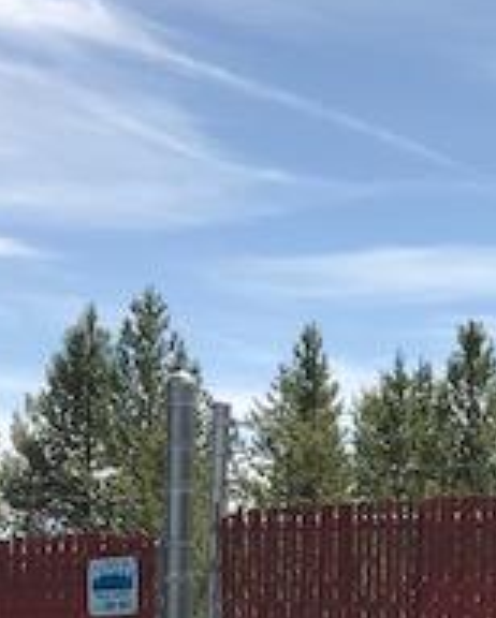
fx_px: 1667
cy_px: 547
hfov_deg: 15.9
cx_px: 683
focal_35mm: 91
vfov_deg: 20.6
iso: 20
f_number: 1.8
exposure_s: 1/2817
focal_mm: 3.99
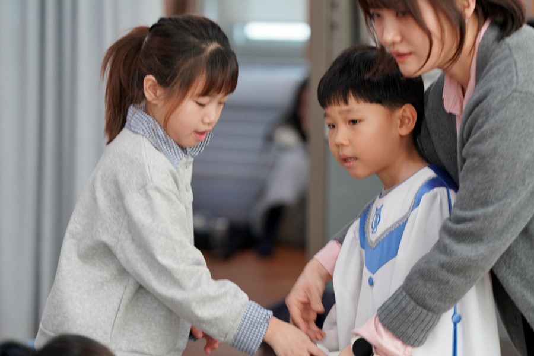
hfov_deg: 13.7
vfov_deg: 9.1
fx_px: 2225
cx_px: 267
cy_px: 178
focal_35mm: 150
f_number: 4
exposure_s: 1/160
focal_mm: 150
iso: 1000
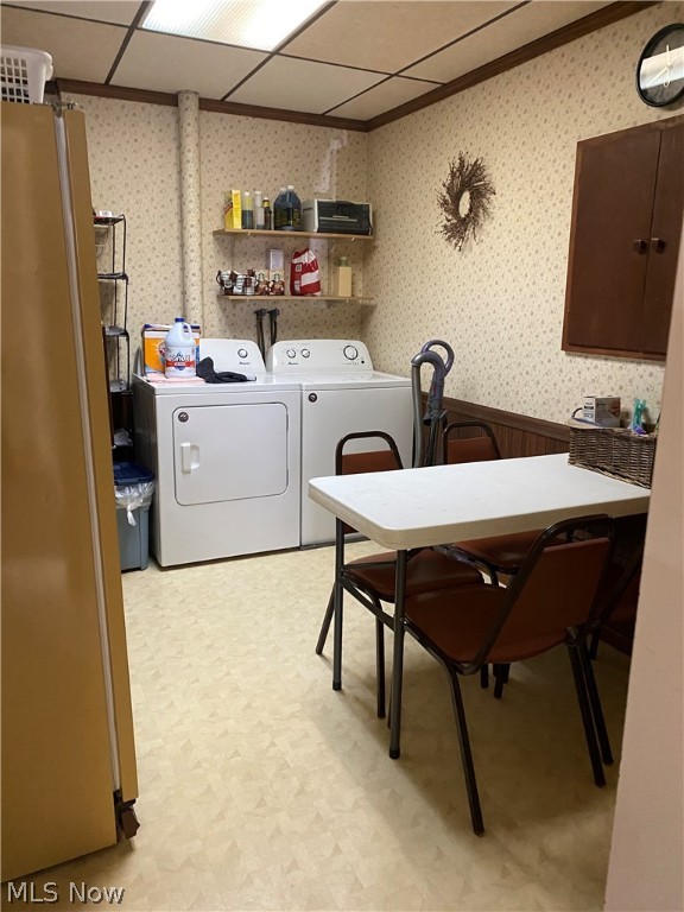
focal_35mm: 26
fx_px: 685
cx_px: 342
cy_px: 456
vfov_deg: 67.3
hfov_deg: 53.1
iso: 400
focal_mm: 4.25
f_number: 1.8
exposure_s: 1/60
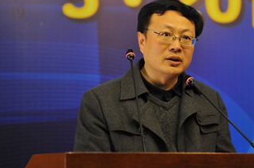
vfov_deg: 10.4
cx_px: 169
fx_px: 923
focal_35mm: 131
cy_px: 74
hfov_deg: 15.6
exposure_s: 1/50
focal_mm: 70
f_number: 3.2
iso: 800
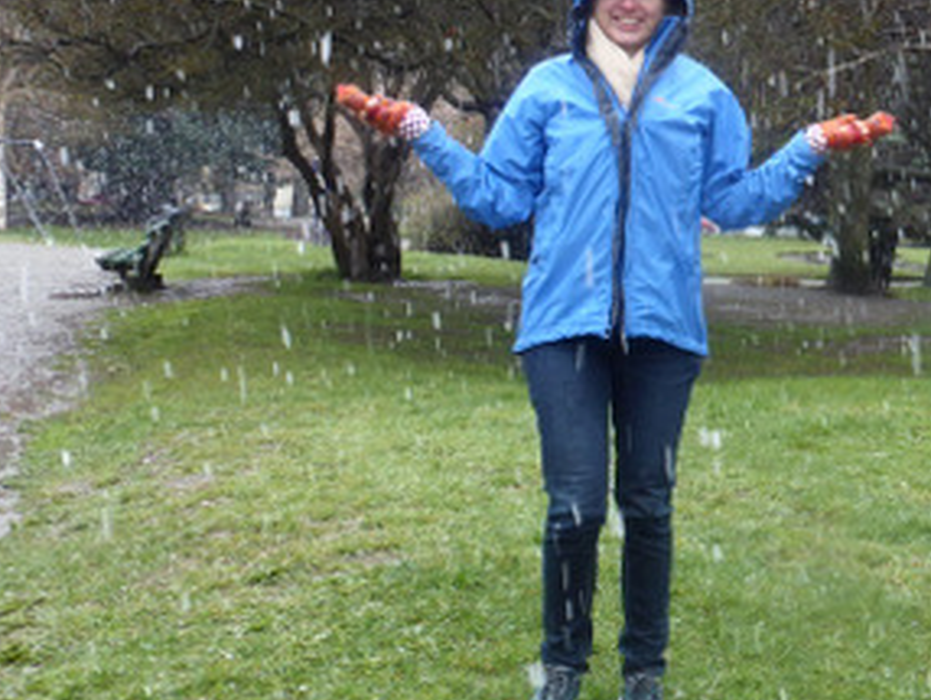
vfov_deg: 22.5
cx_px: 924
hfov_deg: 28.1
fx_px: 1750
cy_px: 228
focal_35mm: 65
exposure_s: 1/60
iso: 160
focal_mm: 5.4
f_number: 3.6
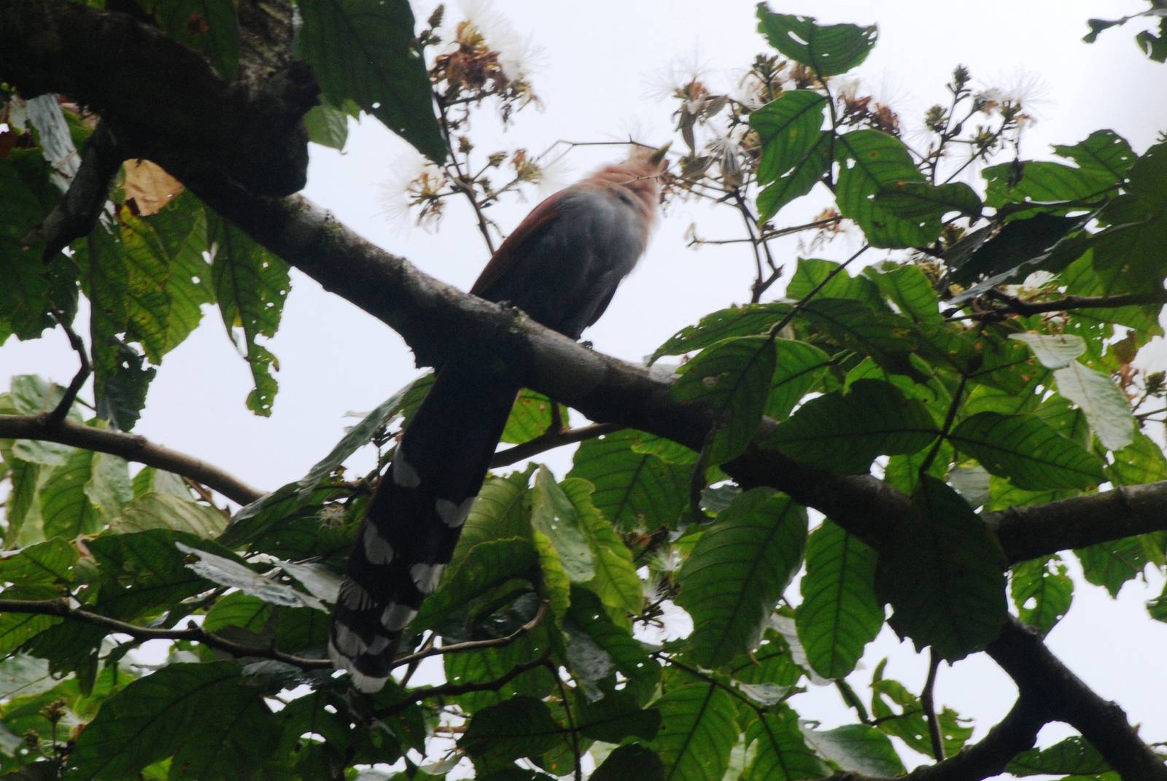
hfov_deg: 4.6
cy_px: 390
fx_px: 14605
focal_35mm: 450
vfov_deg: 3.1
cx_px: 584
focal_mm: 300
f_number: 13
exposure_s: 1/160
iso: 400
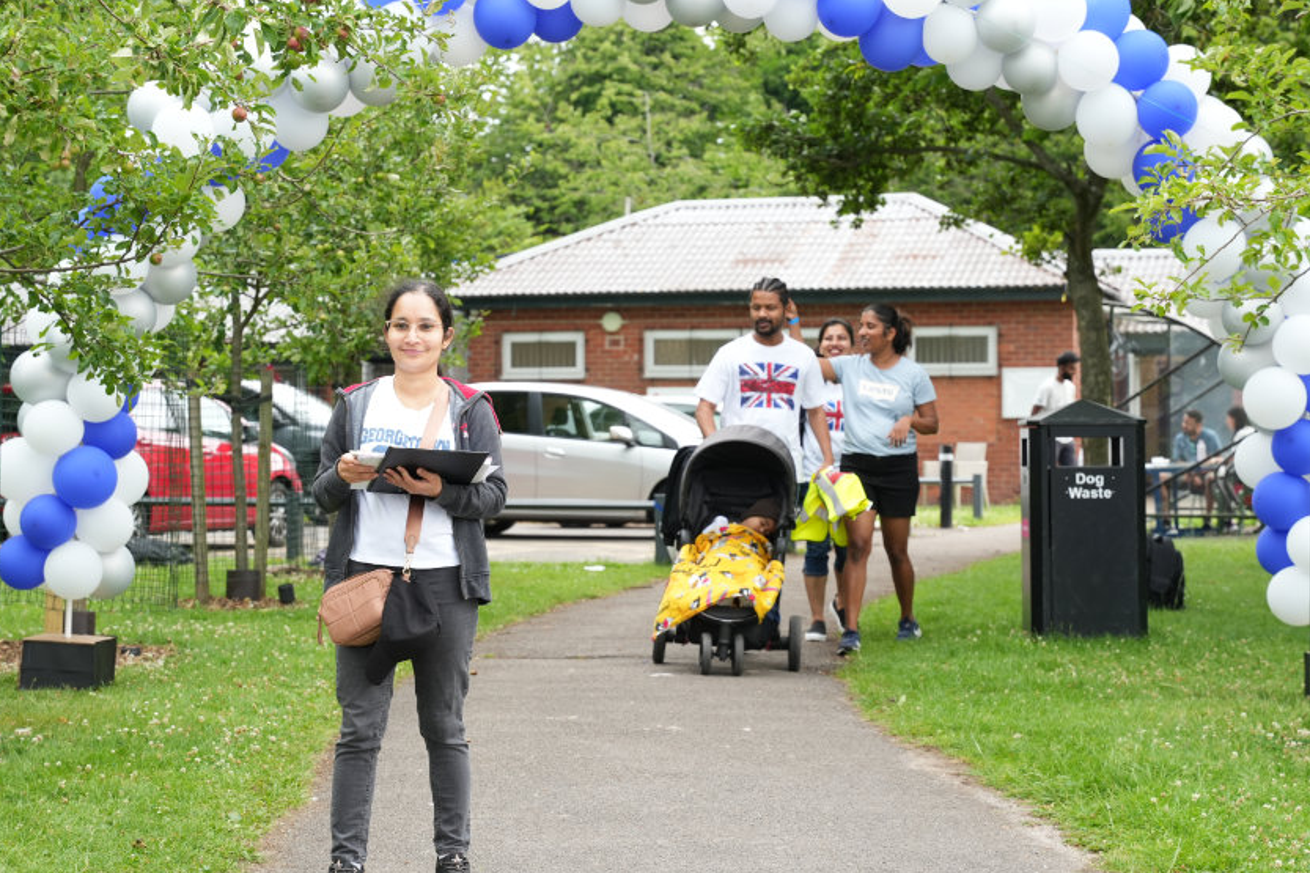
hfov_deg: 24.9
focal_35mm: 81
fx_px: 2965
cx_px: 667
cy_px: 380
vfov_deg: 16.7
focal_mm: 66.4
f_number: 5.6
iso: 400
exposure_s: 1/200
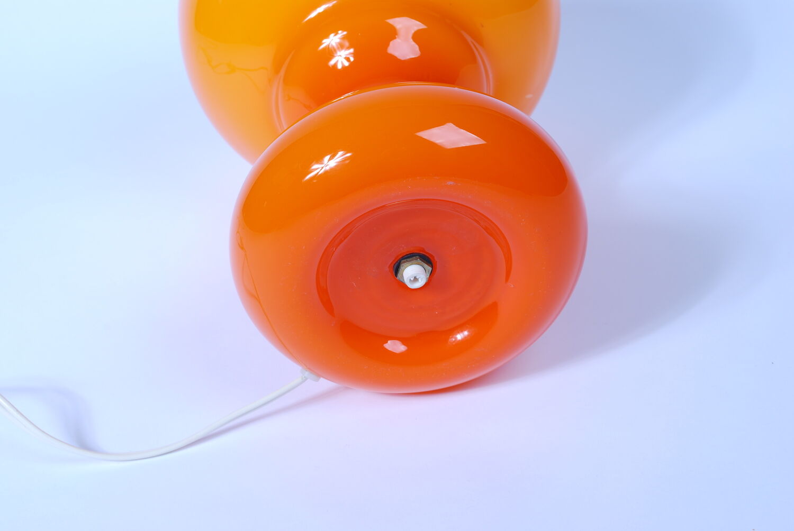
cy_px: 266
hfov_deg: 30.5
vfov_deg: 20.7
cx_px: 397
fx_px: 1457
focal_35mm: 66
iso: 100
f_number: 14
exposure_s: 1/60
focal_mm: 44
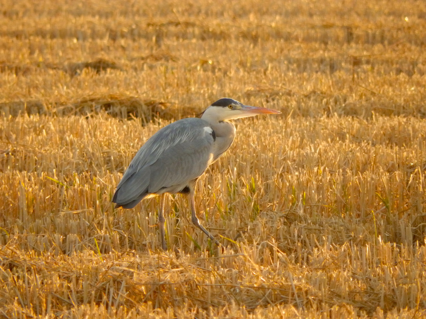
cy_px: 160
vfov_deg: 1.7
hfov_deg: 2.2
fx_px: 11027
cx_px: 213
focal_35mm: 896
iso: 800
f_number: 5.7
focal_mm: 160
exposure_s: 1/400
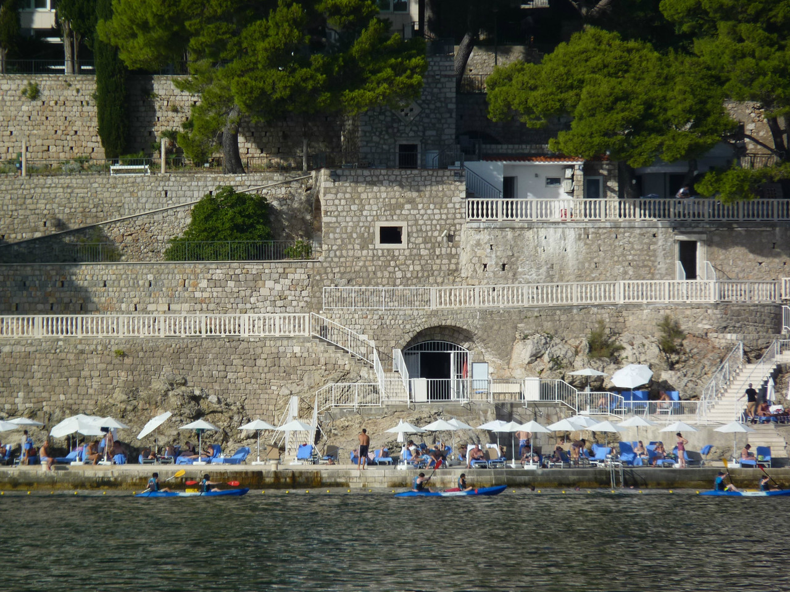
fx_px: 10909
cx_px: 395
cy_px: 296
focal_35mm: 478
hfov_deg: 4.1
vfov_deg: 3.1
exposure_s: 1/500
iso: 80
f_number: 5.6
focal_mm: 85
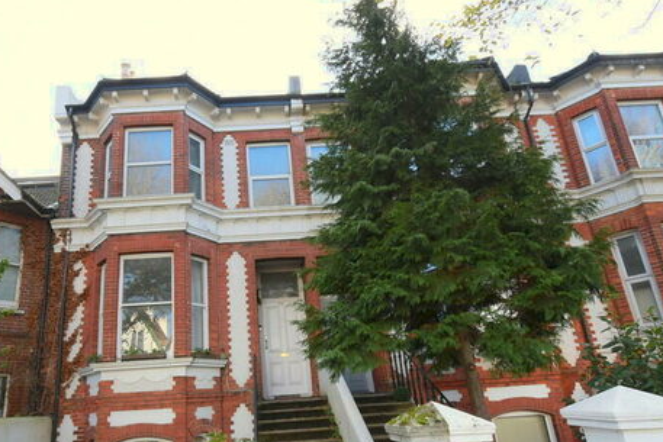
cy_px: 254
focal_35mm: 23
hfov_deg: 75.0
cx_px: 255
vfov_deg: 54.9
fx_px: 424
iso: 400
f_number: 6.3
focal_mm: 10
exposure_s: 1/125
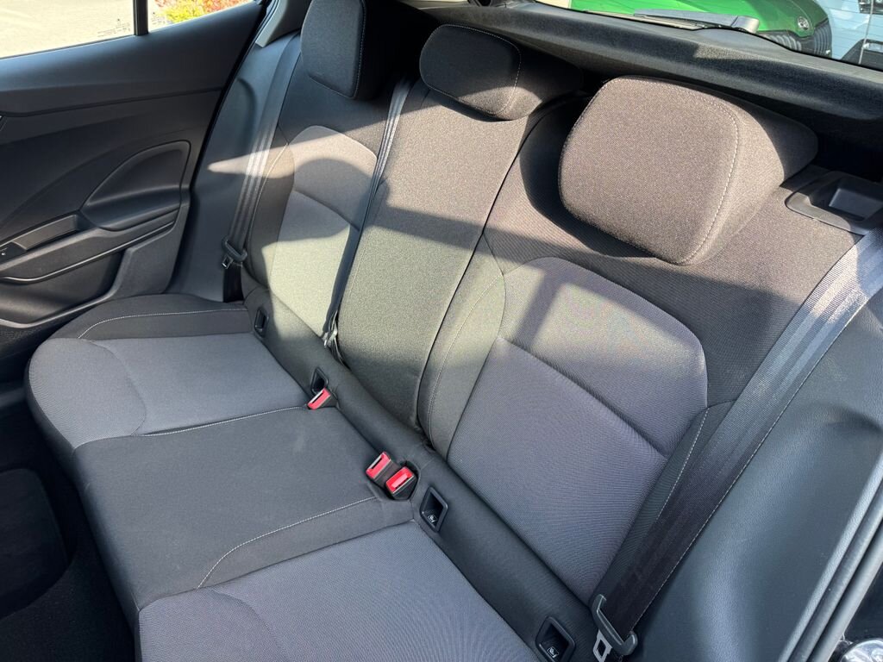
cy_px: 331
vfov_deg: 56.8
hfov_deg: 71.6
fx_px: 612
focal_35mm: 24
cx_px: 442
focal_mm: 6.76
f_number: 1.78
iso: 80
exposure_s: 1/121
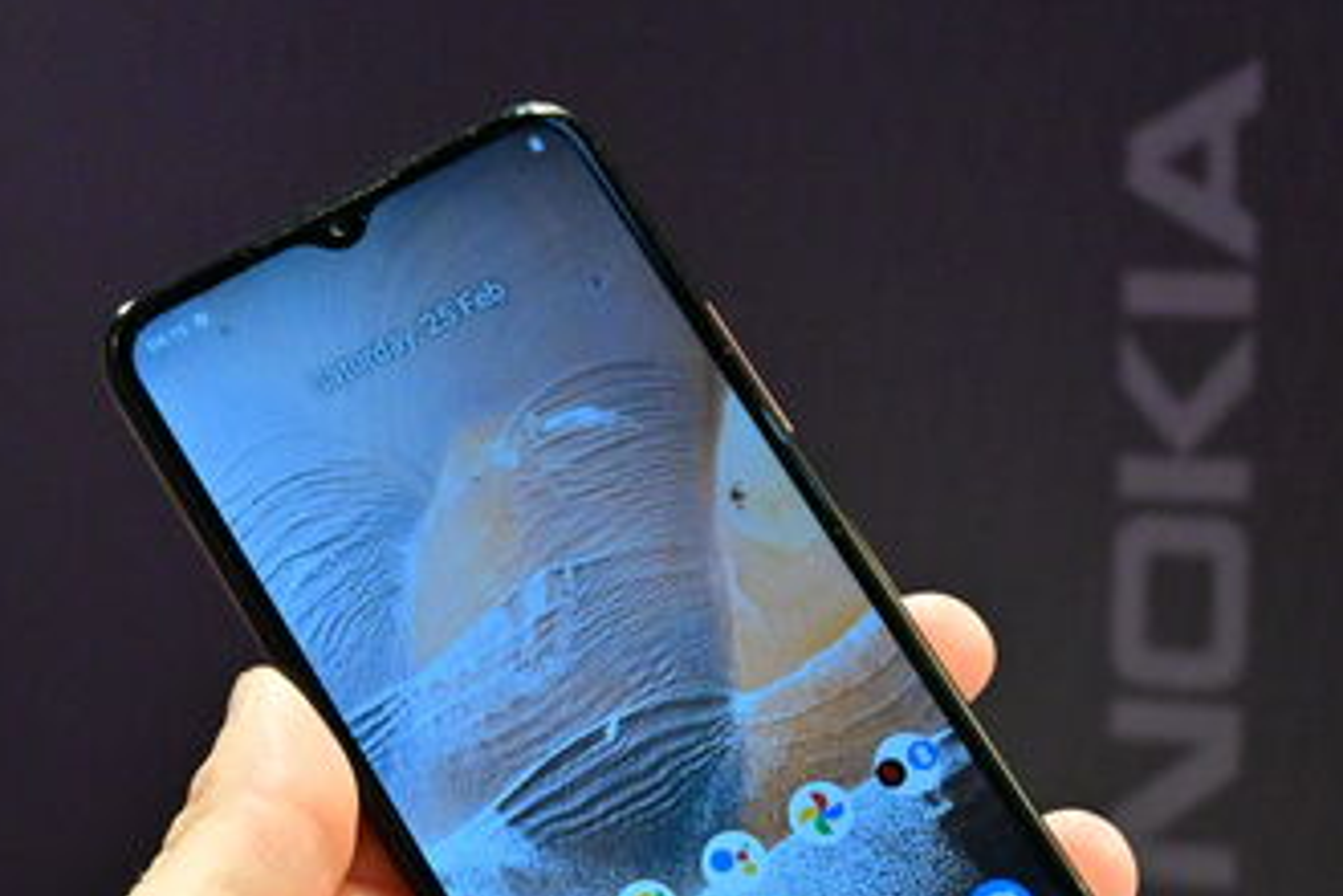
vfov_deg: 16.7
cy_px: 723
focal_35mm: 81
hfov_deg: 25.0
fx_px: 3019
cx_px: 558
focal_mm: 29
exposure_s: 1/400
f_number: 4.8
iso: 2500
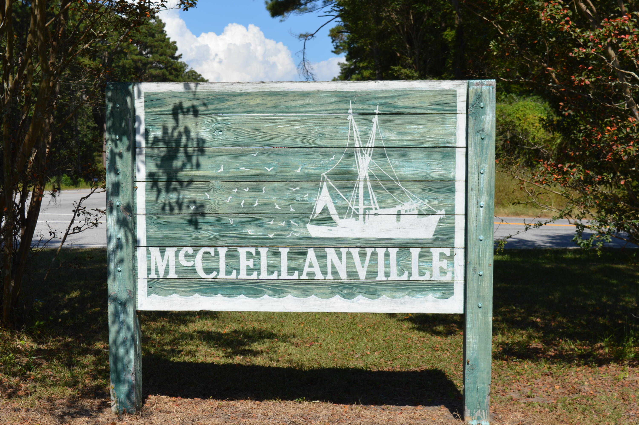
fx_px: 1011
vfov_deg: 23.7
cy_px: 212
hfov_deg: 35.1
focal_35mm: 57
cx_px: 320
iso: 100
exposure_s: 1/320
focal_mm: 38
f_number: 9
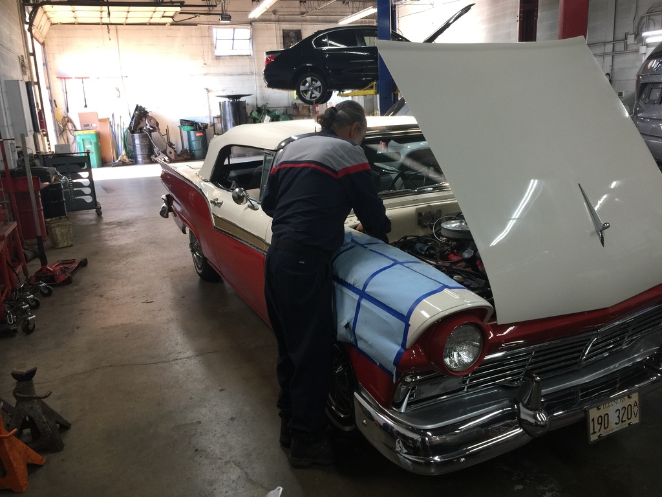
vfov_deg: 48.2
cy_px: 248
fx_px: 555
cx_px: 331
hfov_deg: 61.7
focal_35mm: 29
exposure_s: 1/30
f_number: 2.2
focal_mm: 4.15
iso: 32
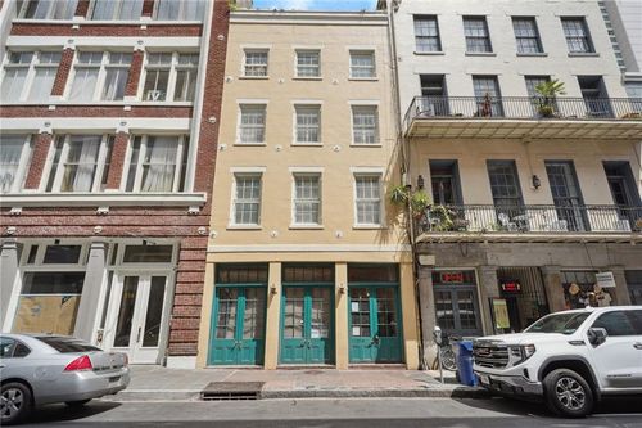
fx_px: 303
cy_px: 214
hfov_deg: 93.3
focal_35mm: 17
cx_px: 321
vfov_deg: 70.4
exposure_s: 1/800
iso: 800
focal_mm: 17
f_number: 11
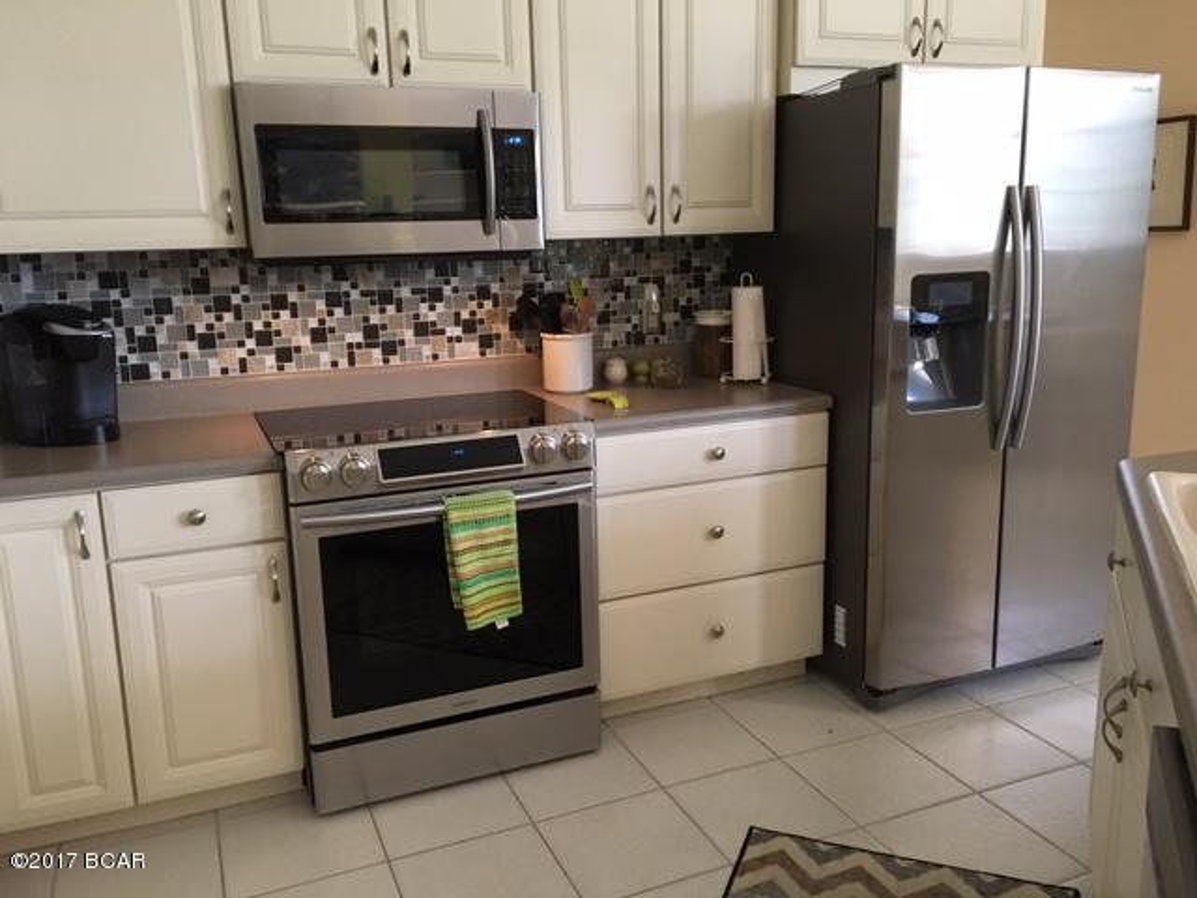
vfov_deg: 48.2
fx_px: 1003
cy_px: 449
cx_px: 598
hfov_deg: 61.7
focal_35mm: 29
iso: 200
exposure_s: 1/30
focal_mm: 4.15
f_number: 2.2
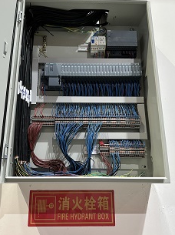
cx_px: 79
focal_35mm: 29
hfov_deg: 48.1
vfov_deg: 61.7
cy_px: 109
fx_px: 196
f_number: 1.78
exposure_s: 1/50
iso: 500
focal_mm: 6.86
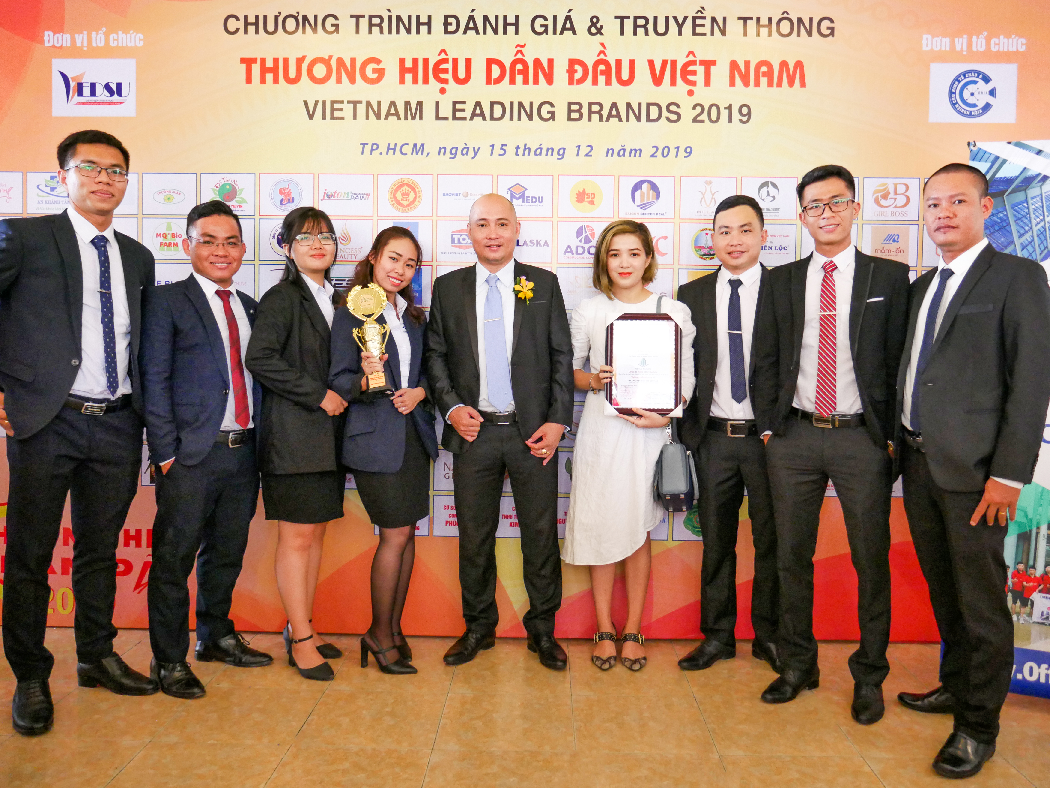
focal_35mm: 28
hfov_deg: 63.4
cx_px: 525
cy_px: 394
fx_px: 849
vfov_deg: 49.7
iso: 1600
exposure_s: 1/60
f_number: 3.5
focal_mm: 14
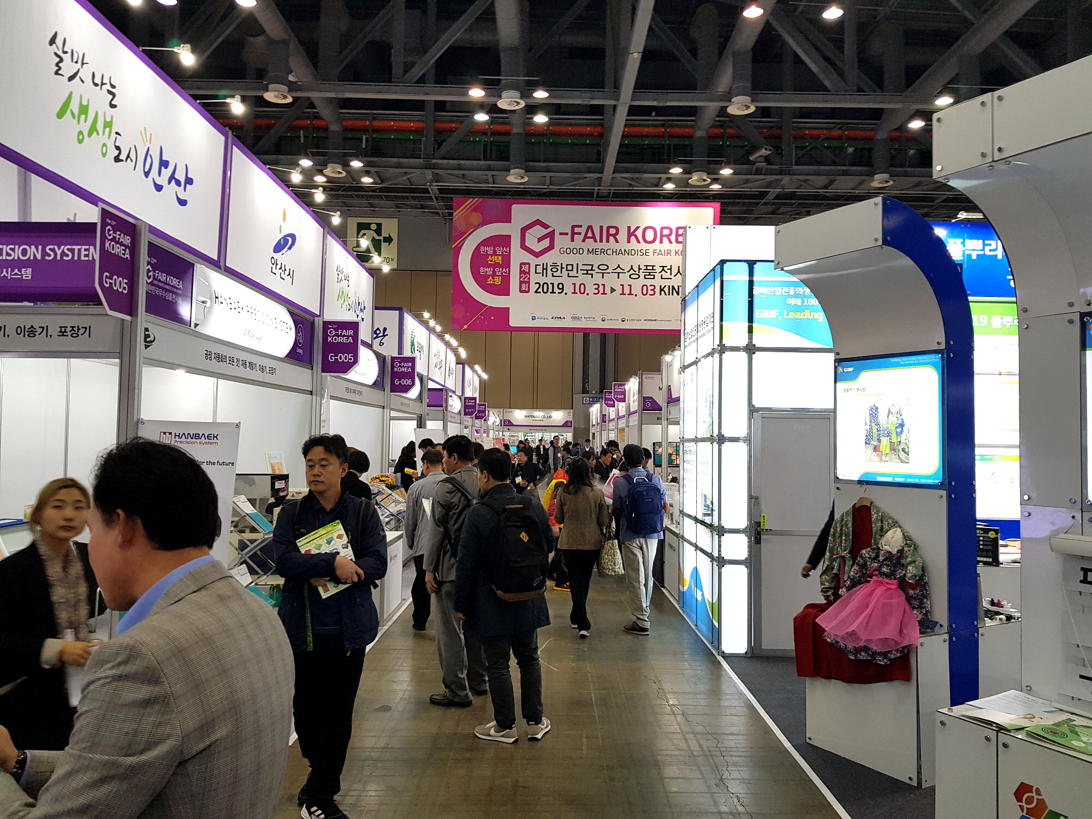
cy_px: 410
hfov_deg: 67.3
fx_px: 820
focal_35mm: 26
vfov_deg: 53.1
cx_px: 546
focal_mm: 4.2
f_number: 1.7
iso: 80
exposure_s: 1/60
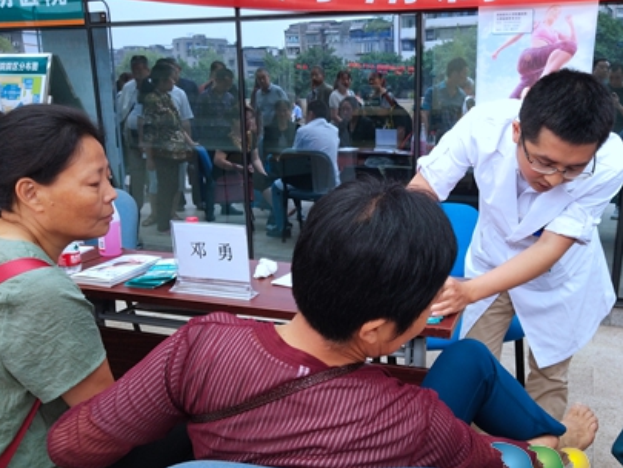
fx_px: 666
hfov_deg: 49.8
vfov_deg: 38.6
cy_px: 256
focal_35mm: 37
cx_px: 374
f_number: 1.8
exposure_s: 1/100
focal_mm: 3.95
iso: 85
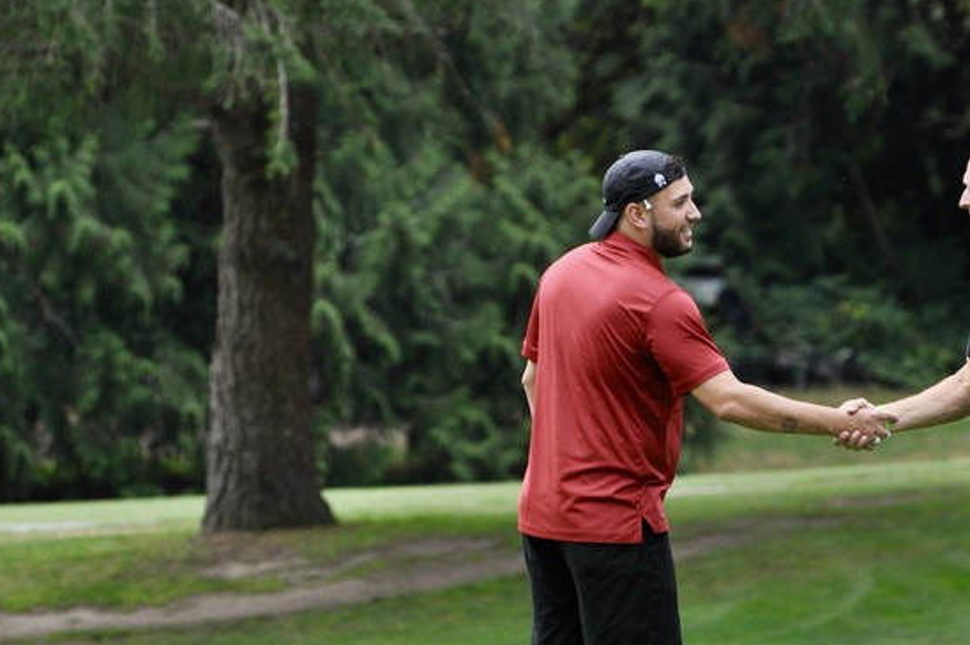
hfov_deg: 3.5
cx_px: 686
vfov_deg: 2.3
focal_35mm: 594
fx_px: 15990
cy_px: 442
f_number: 5.3
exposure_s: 1/1000
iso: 400
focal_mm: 200
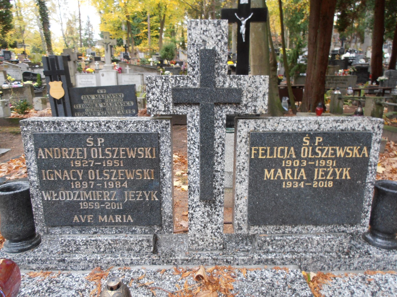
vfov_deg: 56.8
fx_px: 275
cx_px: 198
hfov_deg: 71.6
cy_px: 148
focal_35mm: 24
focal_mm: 4.2
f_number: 3
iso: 125
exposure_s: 1/10
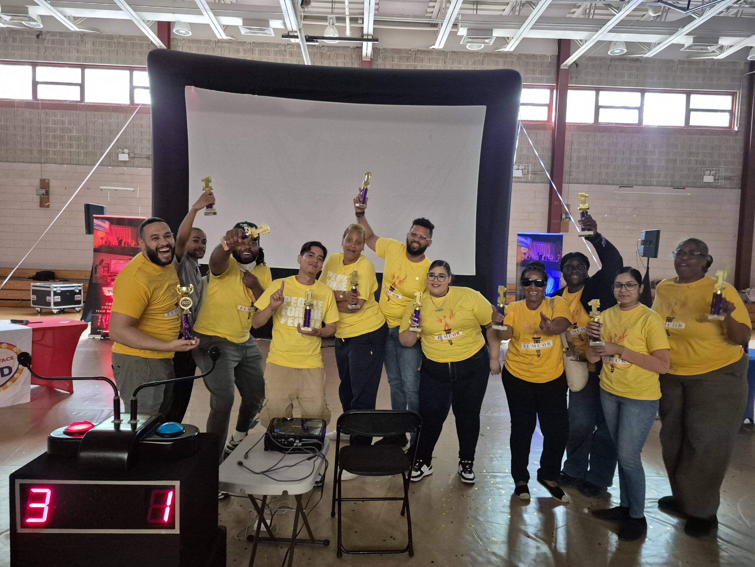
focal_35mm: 23
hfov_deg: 73.9
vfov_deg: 58.9
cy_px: 284
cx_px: 378
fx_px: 502
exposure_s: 1/60
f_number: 1.8
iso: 2000
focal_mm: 5.4
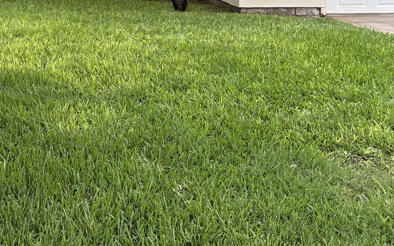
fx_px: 580
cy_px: -20
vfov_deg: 22.7
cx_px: 59
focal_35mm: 54
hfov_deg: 35.8
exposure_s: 1/708
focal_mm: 5.96
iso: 50
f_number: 1.6
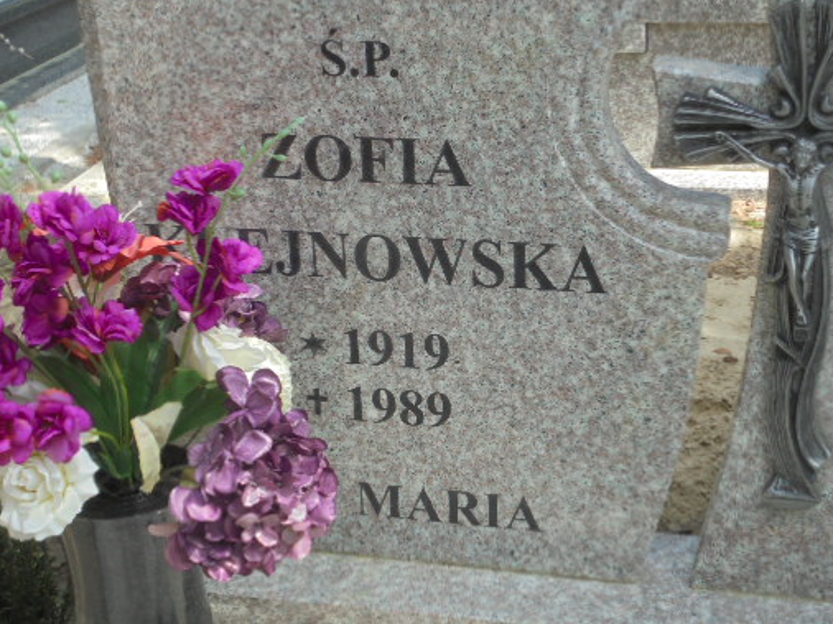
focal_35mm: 62
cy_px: 272
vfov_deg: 23.6
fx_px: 1491
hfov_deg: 31.2
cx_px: 448
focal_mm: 8.9
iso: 100
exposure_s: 1/200
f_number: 4.8
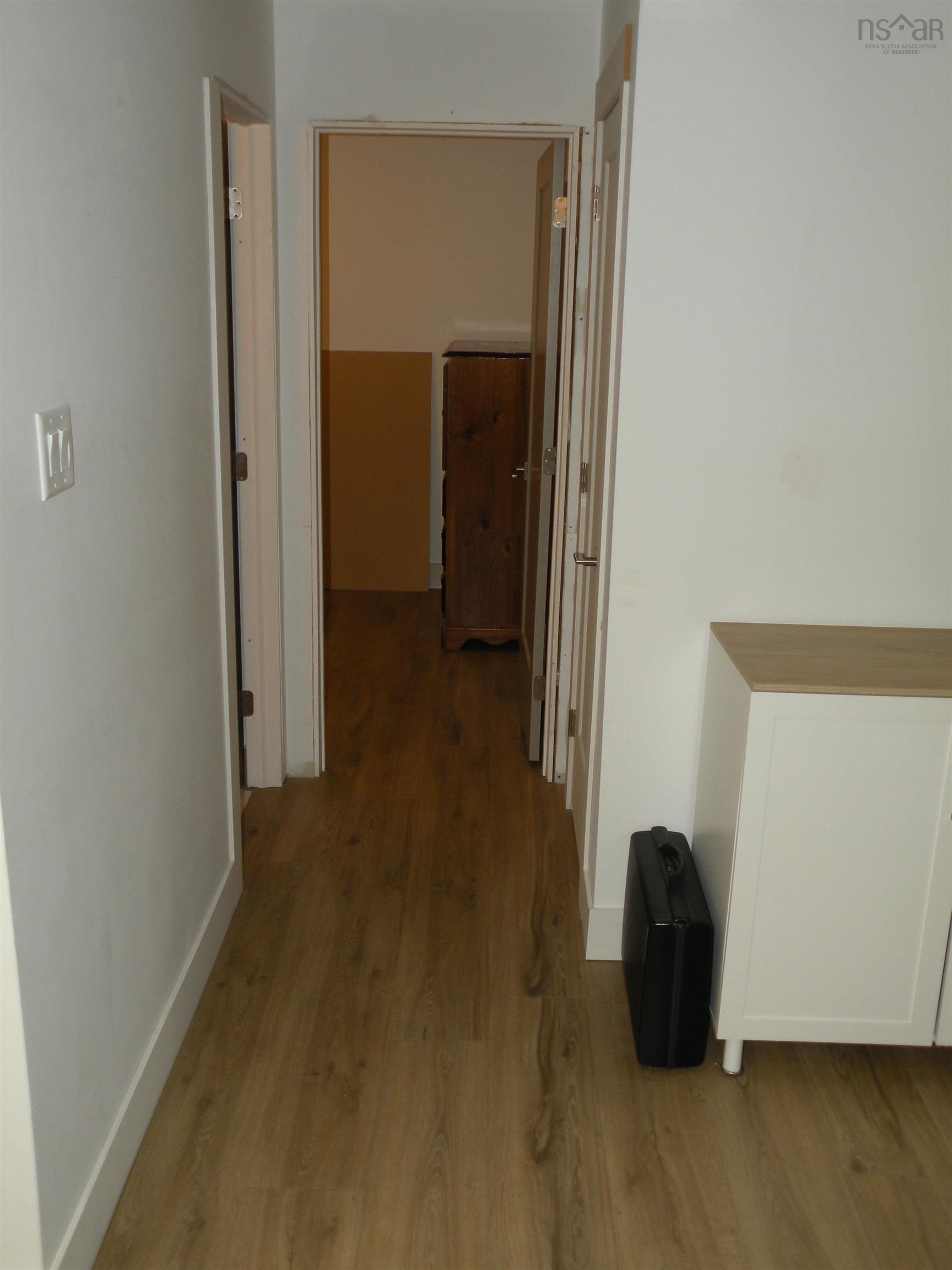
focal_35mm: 33
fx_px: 1210
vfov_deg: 55.4
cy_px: 635
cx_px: 476
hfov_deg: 42.9
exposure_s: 1/32
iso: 64
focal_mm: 5.8
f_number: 3.2
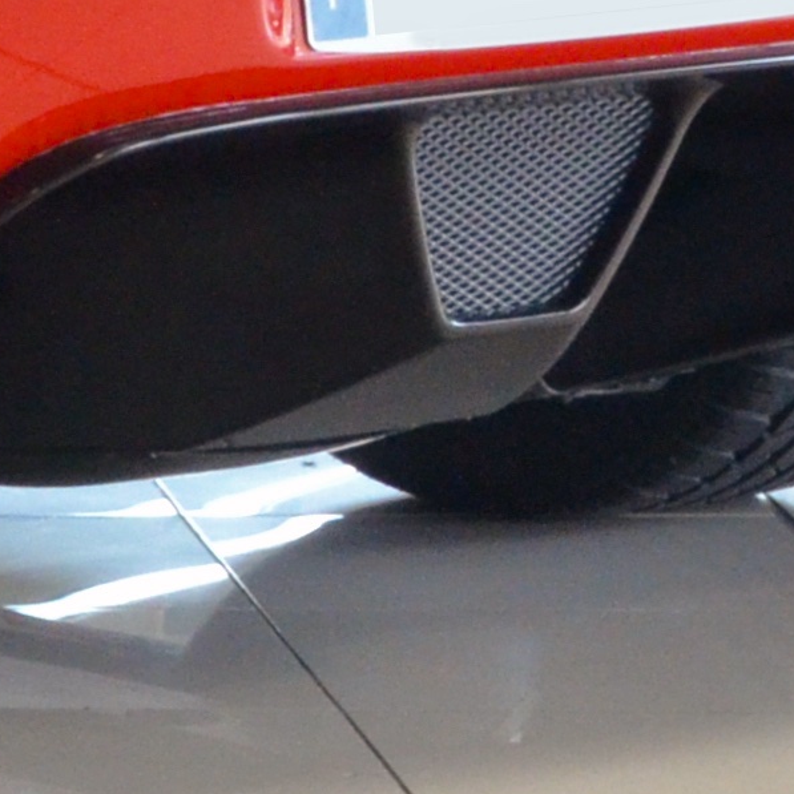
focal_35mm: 546
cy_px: -150
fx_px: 14169
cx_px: -1424
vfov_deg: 3.2
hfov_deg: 3.2
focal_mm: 52
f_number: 16
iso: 2000
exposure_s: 1/6
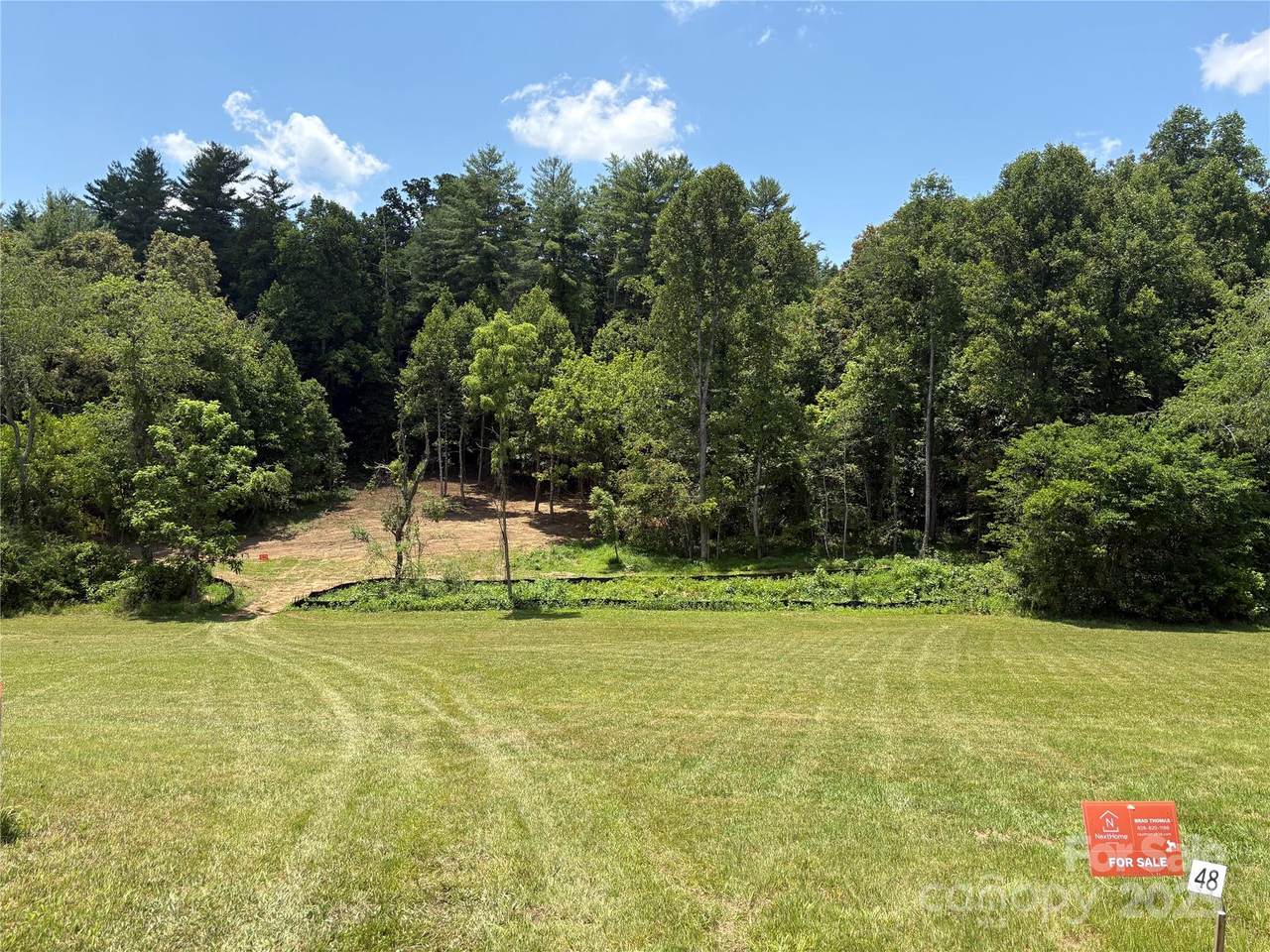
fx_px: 954
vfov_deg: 53.1
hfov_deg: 67.3
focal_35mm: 26
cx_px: 635
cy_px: 476
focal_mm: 5.96
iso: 50
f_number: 1.6
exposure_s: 1/2639
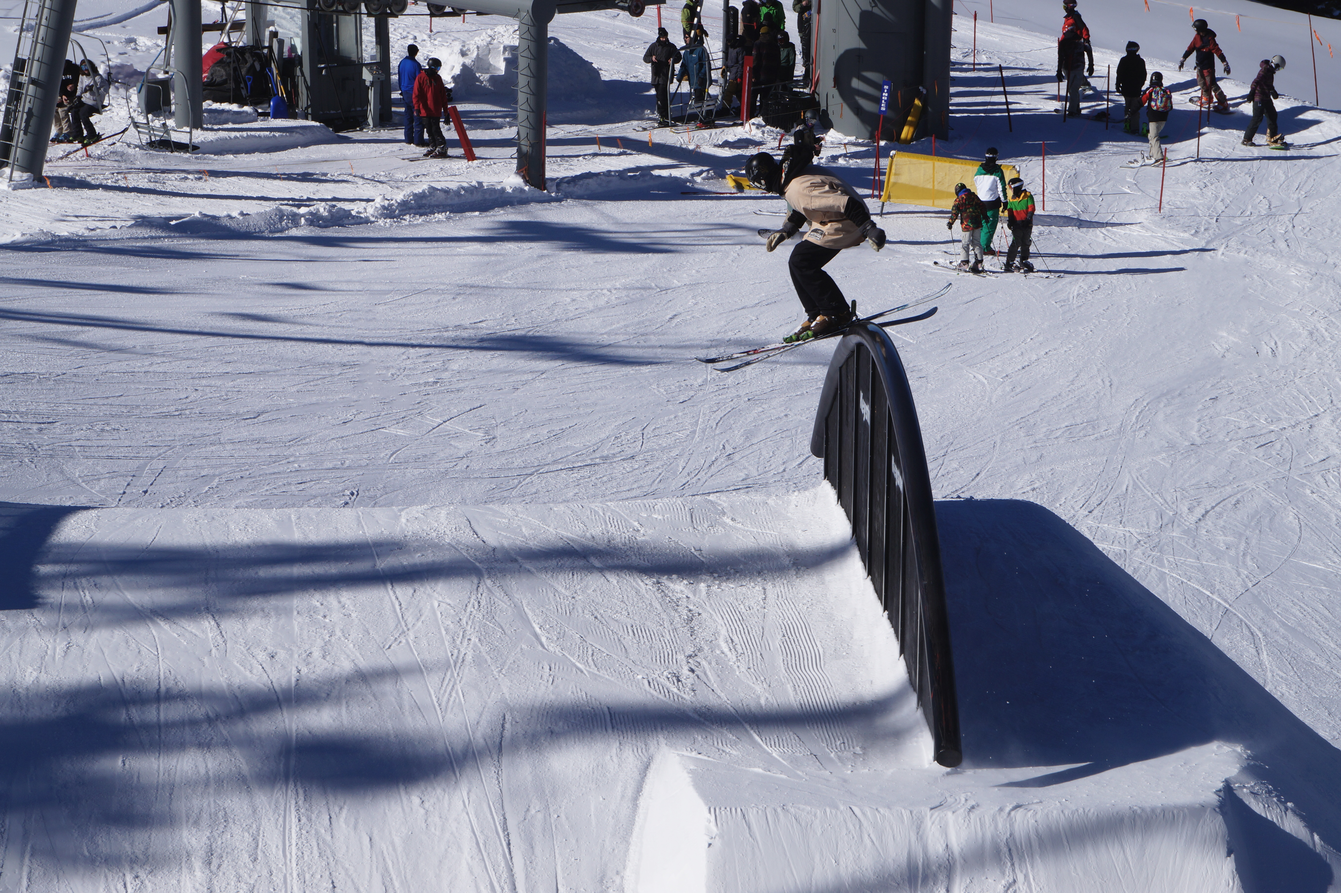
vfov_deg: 5.6
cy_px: 446
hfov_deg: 8.5
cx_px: 670
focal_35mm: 243
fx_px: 9047
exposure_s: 1/320
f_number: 16
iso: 100
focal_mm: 162
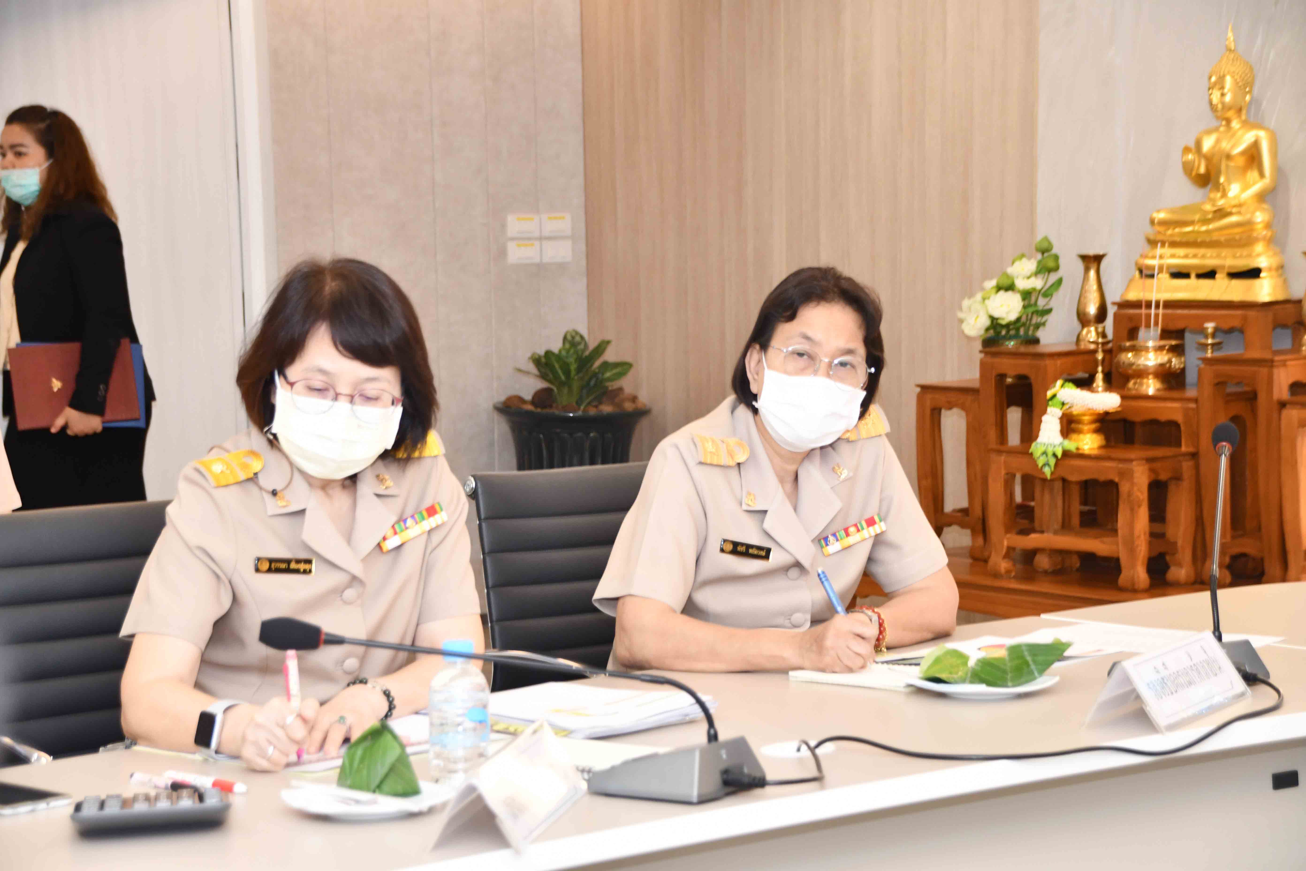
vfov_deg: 14.7
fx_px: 3374
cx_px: 653
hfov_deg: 21.9
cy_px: 436
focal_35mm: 93
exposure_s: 1/60
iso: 1250
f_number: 5
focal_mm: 62
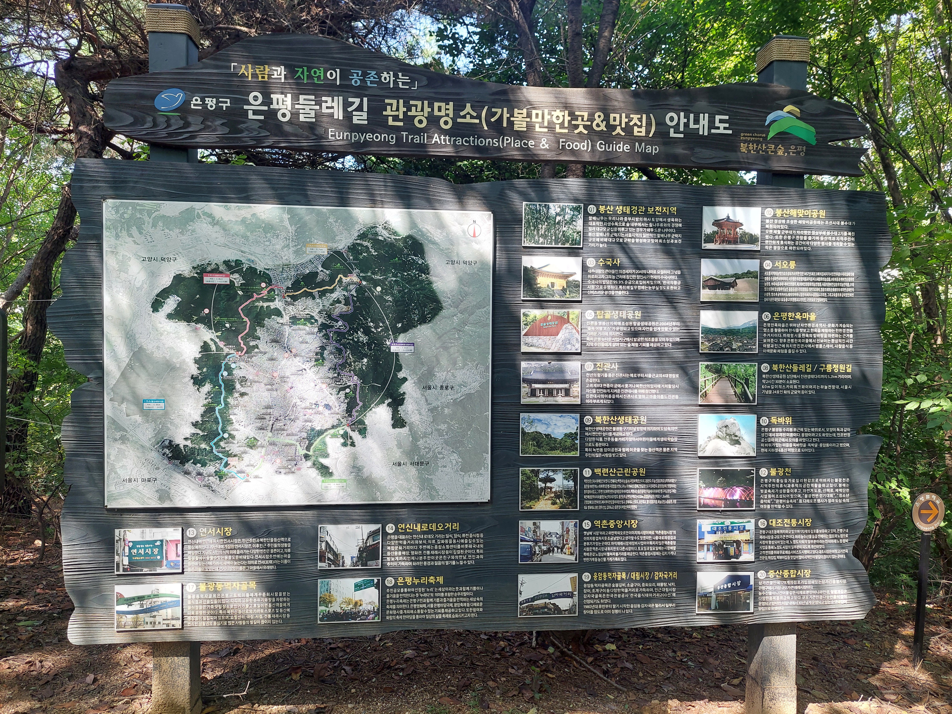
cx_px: 476
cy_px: 357
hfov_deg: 69.4
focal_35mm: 25
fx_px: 688
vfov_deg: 54.9
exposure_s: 1/120
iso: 64
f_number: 1.8
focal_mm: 5.23
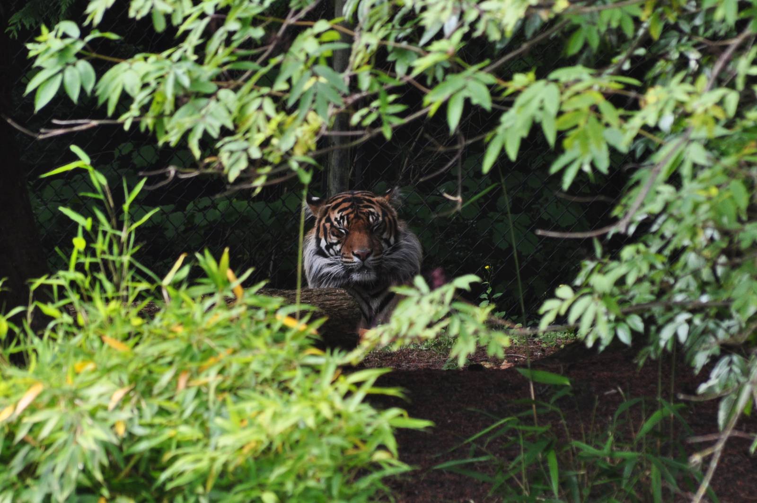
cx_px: 378
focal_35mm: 450
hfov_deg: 4.6
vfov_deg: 3.0
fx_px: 9452
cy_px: 252
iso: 400
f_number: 9
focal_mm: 300
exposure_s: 1/125
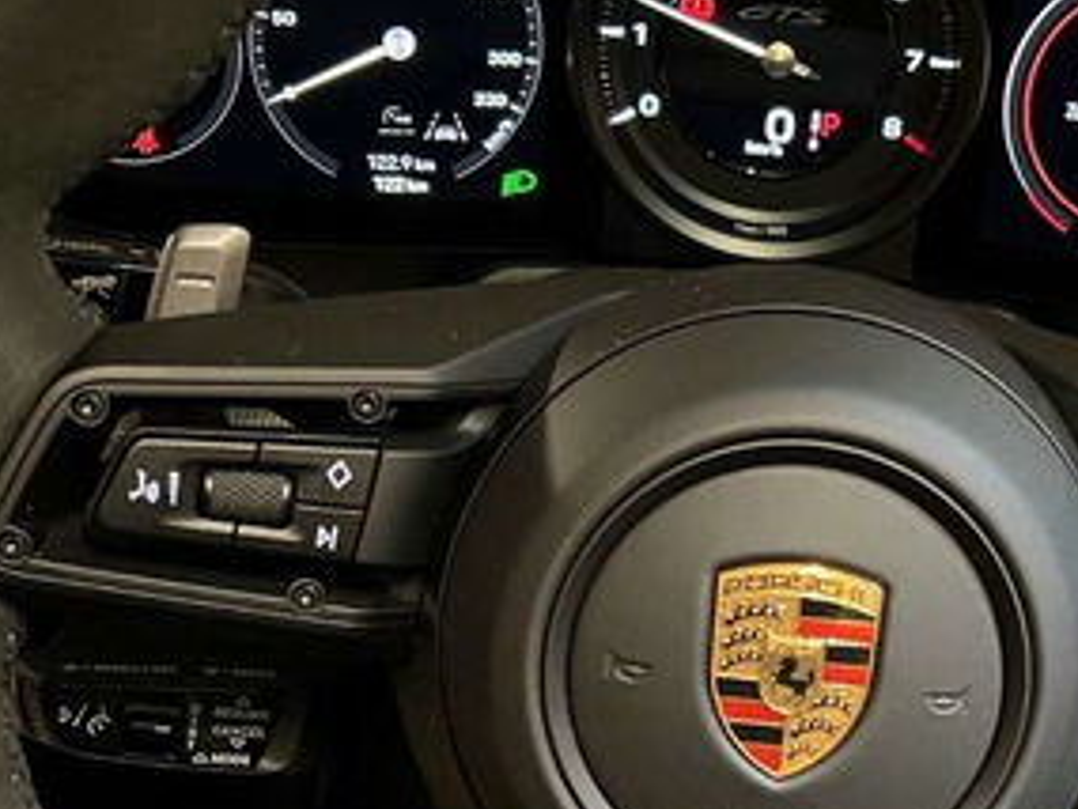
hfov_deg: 27.5
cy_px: 624
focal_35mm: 70
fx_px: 2181
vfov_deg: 20.8
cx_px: 760
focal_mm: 5.7
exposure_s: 1/25
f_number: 1.5
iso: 640
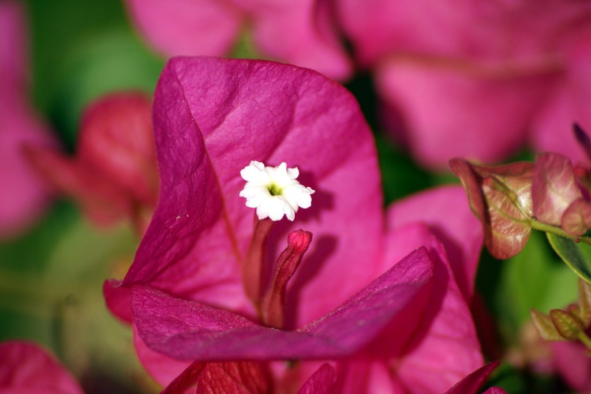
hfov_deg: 4.6
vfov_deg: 3.1
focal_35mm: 450
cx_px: 296
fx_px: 7385
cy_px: 197
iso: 200
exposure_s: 1/800
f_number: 7.1
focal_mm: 300
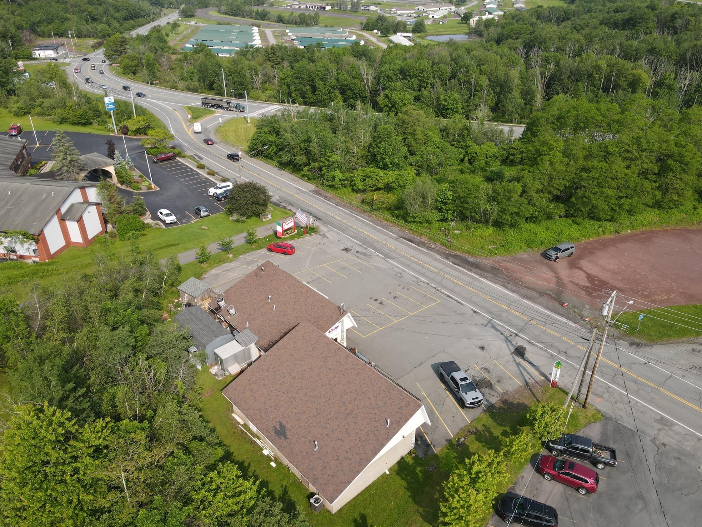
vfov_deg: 54.9
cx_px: 352
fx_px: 507
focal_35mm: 25
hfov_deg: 69.4
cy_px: 255
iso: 110
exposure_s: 1/500
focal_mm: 4.5
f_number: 2.8
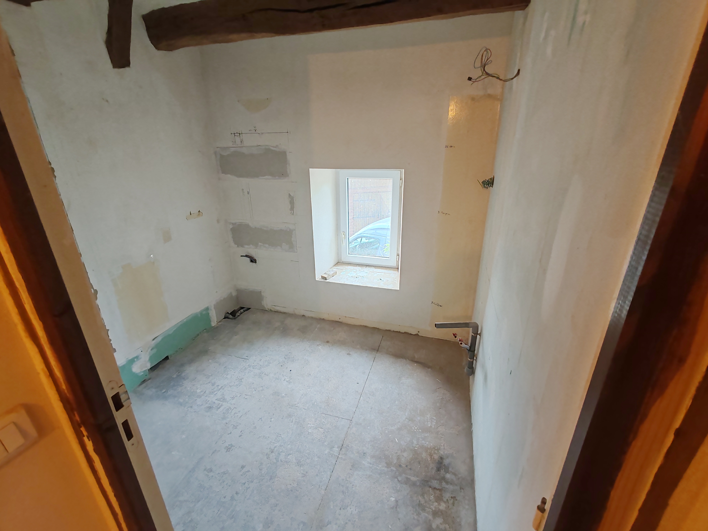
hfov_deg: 94.5
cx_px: 354
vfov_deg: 78.1
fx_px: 327
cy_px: 266
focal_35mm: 16
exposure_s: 1/33
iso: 400
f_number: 2.2
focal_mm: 1.96
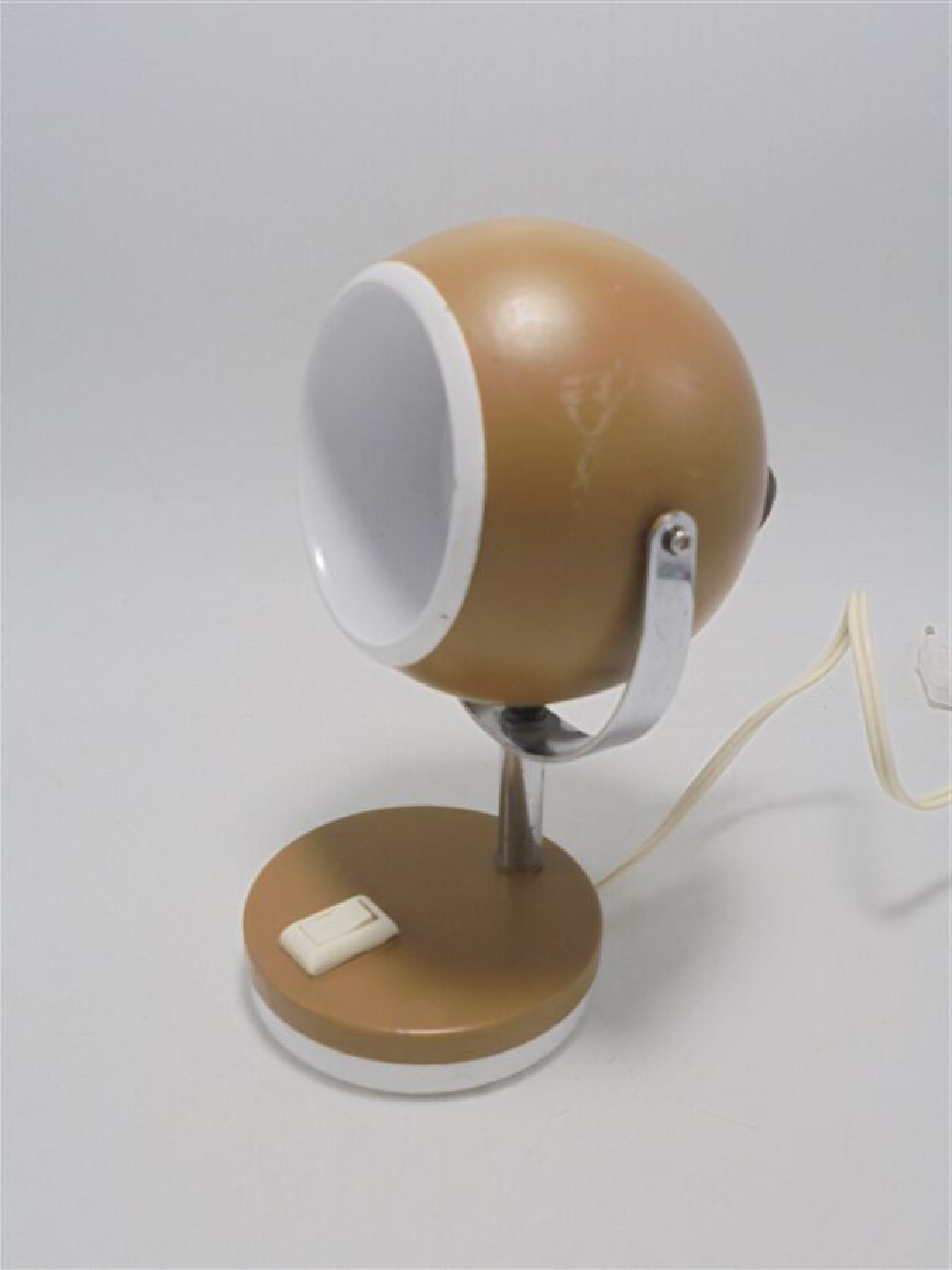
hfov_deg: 41.8
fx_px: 1247
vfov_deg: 54.0
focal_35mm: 34
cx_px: 476
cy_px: 635
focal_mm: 6.1
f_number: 4
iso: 100
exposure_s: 1/80
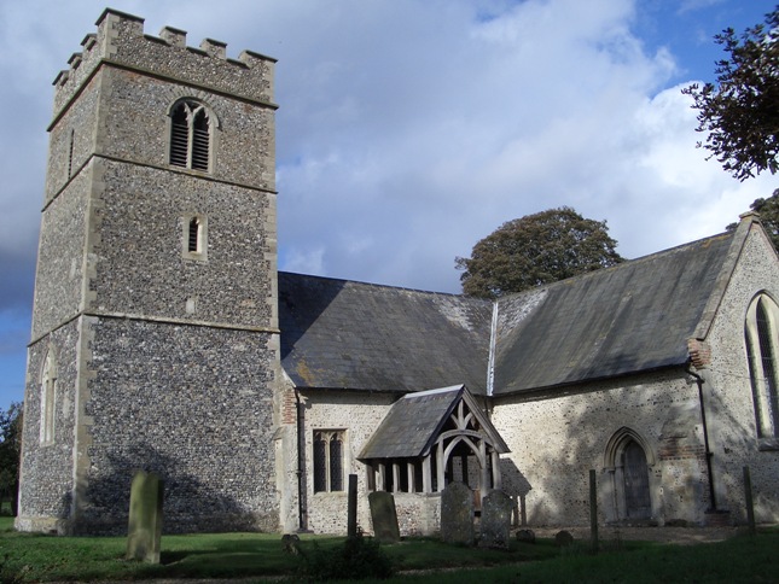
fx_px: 788
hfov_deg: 52.6
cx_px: 390
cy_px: 292
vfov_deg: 40.7
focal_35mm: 35
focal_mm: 5.8
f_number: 4.3
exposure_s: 1/640
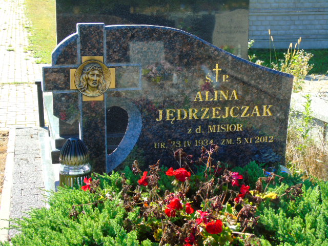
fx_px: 587
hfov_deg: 31.2
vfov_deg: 23.7
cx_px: 164
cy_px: 123
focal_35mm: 62
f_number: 4.5
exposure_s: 1/125
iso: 80
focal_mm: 11
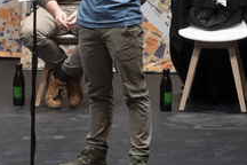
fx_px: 3485
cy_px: 42
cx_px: -122
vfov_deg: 2.7
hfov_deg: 4.0
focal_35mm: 508
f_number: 4.5
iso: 3200
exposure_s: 1/250
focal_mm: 151
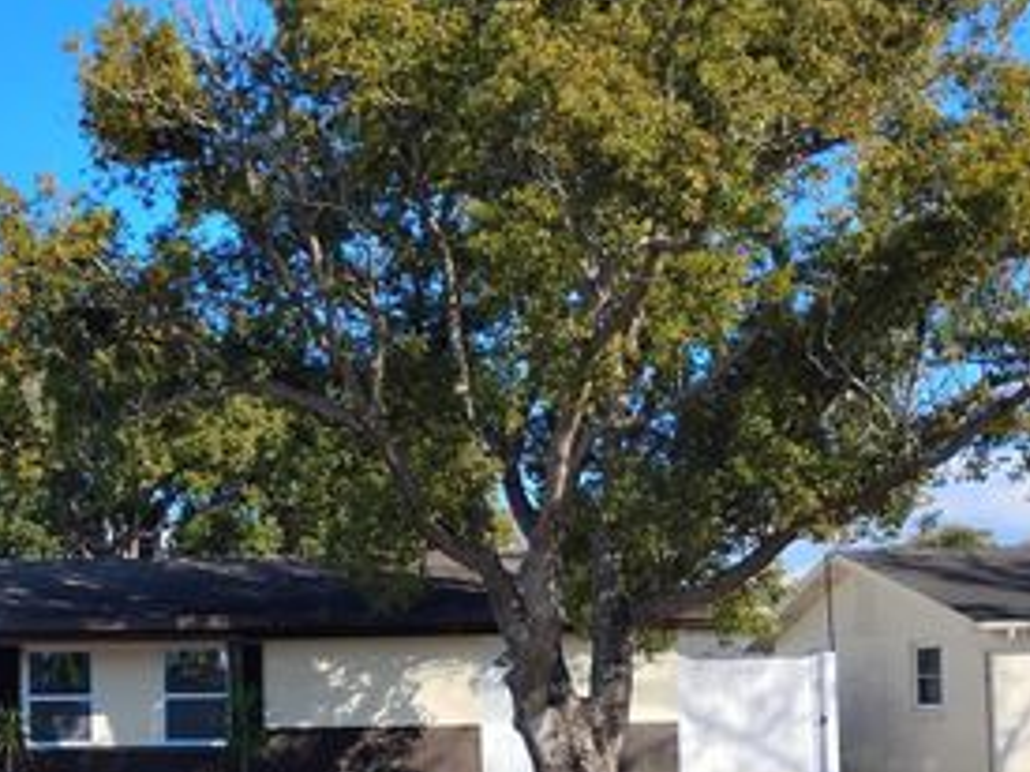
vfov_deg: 27.9
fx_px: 1517
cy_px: 637
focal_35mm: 51
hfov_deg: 35.4
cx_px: 116
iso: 100
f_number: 1.8
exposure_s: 1/774
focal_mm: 4.26
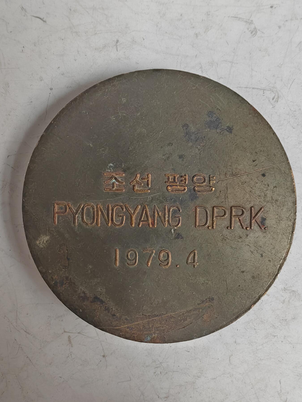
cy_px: 201
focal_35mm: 27
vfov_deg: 65.3
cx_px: 151
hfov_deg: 51.4
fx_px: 314
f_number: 2
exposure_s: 1/50
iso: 400
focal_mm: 1.82
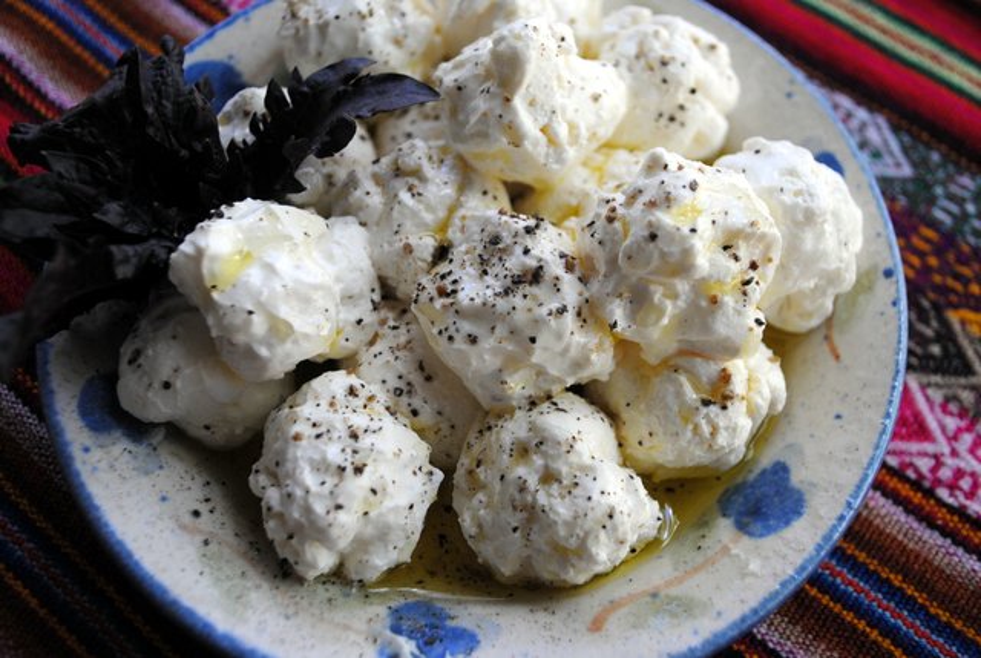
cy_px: 329
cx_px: 490
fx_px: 1064
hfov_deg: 49.5
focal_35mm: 39
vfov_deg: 34.3
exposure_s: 1/60
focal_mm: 26
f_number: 4.2
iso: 200
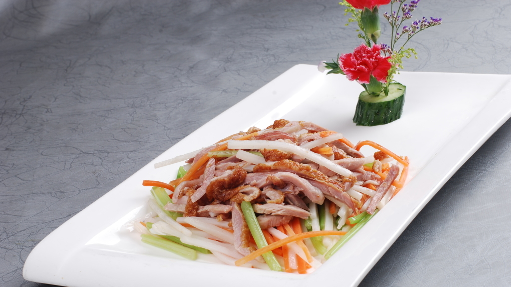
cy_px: 169
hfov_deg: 26.9
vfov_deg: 15.3
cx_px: 256
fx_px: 1070
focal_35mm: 79
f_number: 14
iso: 100
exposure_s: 1/125
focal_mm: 50
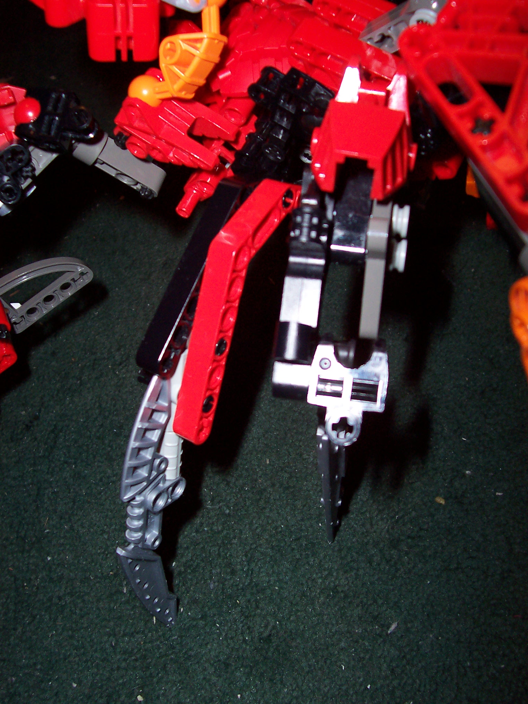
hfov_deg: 38.7
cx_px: 264
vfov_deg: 50.1
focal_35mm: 37
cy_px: 352
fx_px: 752
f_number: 2.8
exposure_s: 1/60
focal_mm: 5.6
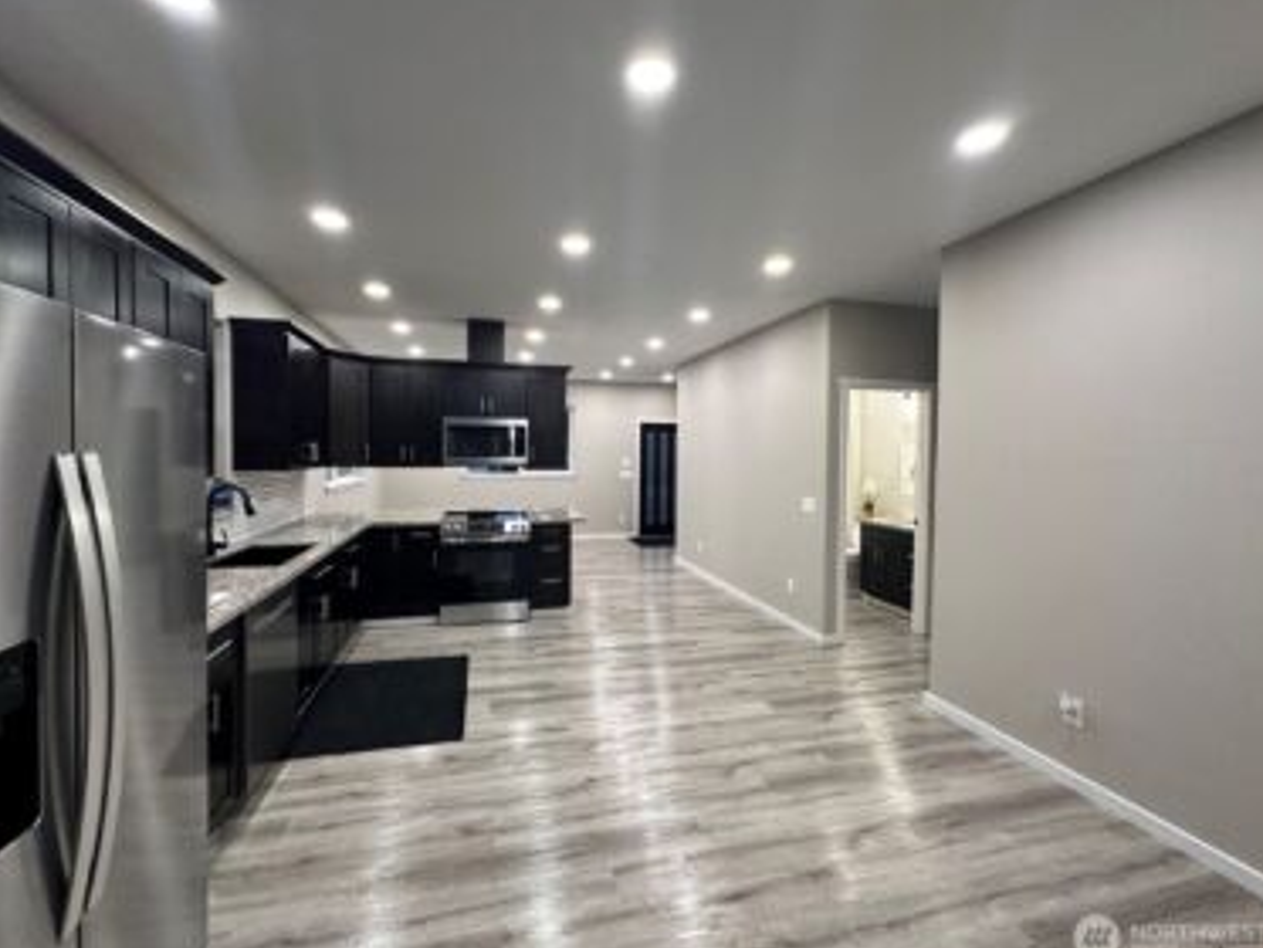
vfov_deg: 81.8
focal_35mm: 15
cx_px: 616
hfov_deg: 98.1
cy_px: 464
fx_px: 547
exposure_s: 1/120
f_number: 2.2
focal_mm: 2.22
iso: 250
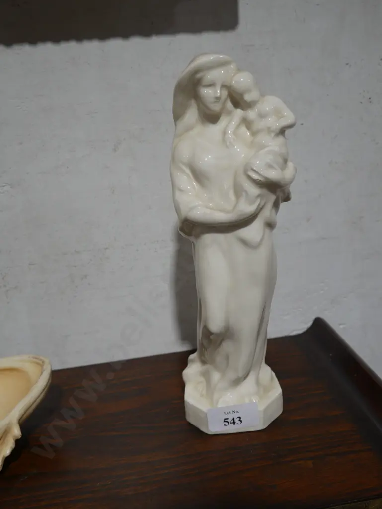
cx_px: 191
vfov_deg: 51.3
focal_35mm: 36
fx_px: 529
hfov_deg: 39.7
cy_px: 254
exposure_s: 1/80
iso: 200
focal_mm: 18
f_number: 4
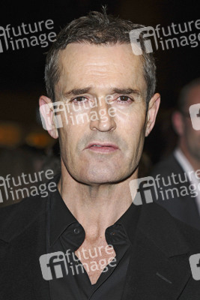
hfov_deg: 11.4
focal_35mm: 120
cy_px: 150
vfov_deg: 17.1
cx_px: 100
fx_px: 999
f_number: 5
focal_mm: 80
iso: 400
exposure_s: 1/200
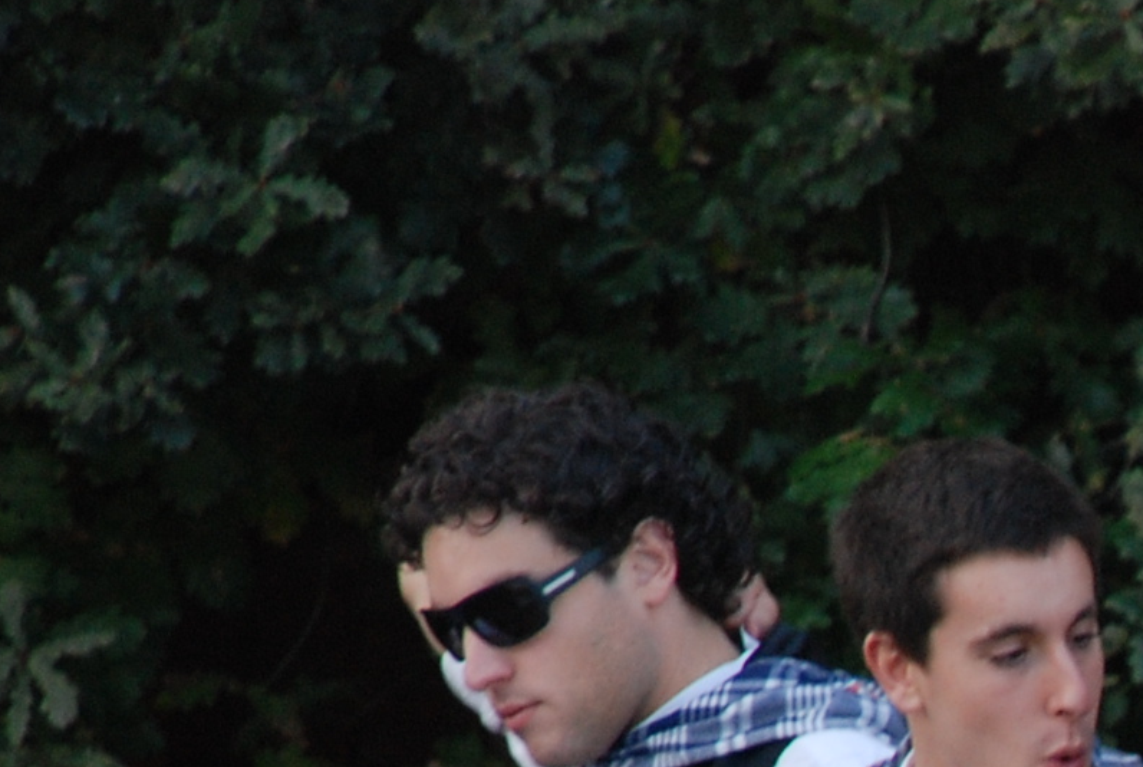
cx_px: 1771
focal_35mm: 737
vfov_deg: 1.9
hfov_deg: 2.8
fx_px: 23437
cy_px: 1376
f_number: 5.6
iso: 400
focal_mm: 135
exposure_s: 1/125
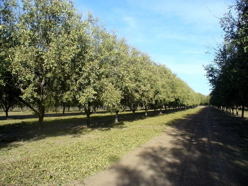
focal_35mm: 37
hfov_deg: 50.1
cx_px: 124
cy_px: 93
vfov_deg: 38.7
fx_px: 265
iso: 80
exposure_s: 1/200
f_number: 5.6
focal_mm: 6.1
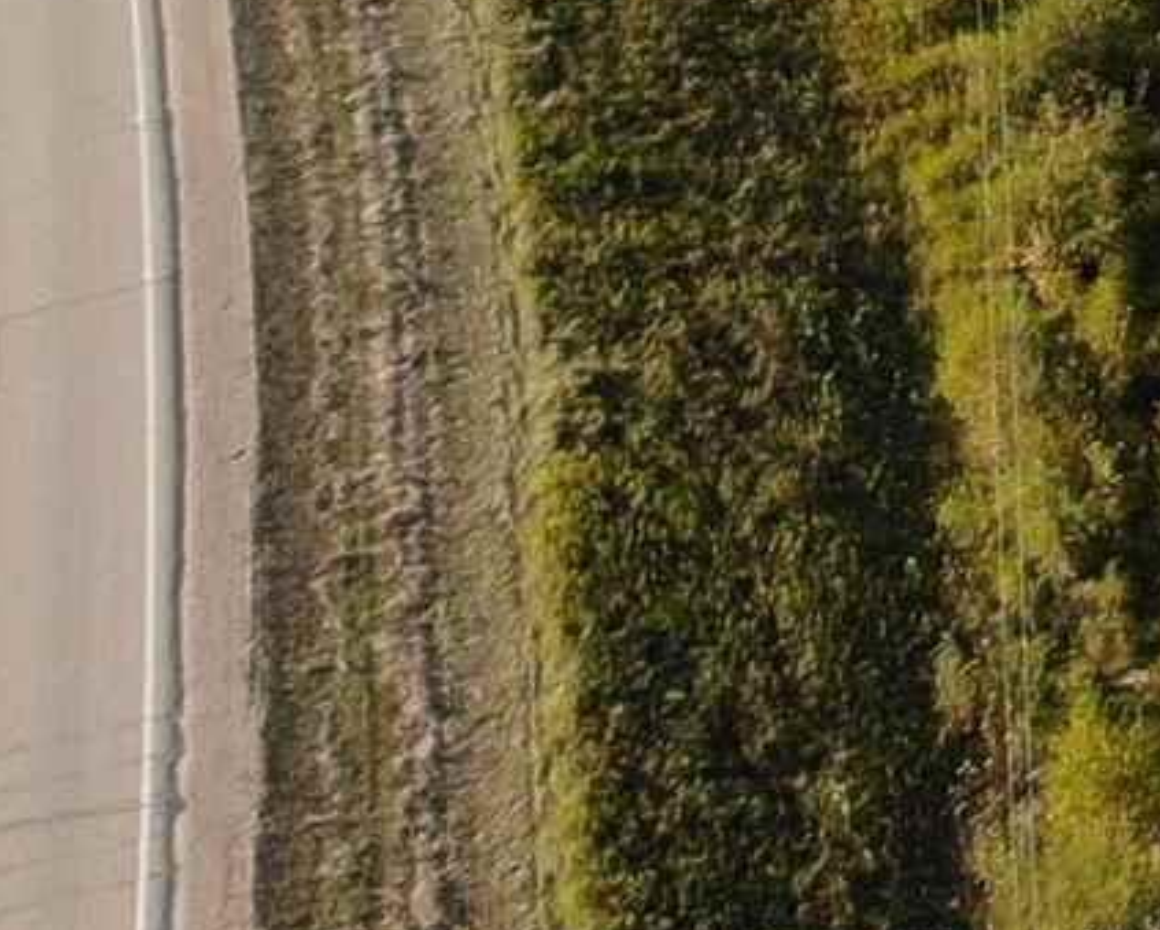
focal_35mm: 170
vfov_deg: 8.0
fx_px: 5840
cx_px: 2707
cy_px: -1712
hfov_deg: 10.0
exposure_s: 1/464
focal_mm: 4.5
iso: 100
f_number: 2.8
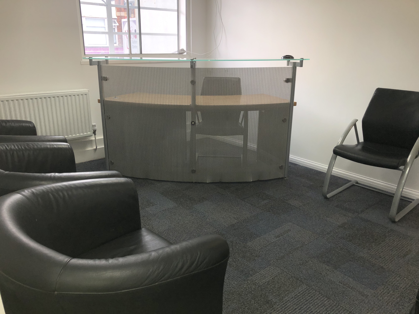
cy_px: 157
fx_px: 339
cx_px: 210
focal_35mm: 28
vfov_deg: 49.7
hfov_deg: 63.4
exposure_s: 1/96
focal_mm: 3.99
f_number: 1.8
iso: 20
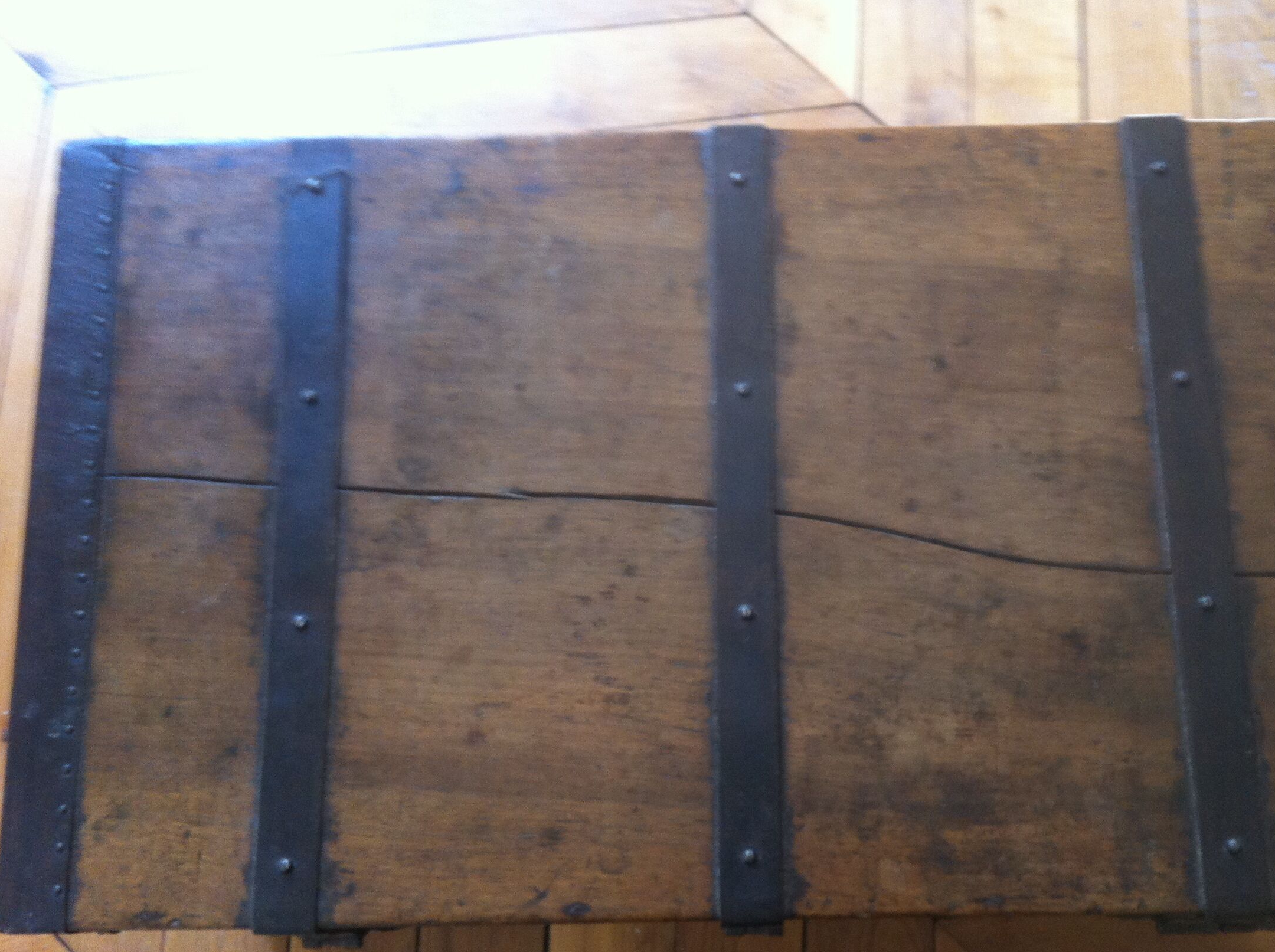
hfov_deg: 44.7
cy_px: 495
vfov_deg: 34.3
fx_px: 1545
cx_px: 754
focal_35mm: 42
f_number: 2.8
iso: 160
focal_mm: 3.85
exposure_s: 1/15
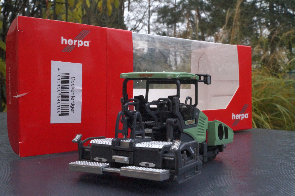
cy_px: 98
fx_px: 344
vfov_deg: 31.9
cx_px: 148
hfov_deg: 46.4
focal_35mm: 42
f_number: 25
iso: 3200
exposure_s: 1/50
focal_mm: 28
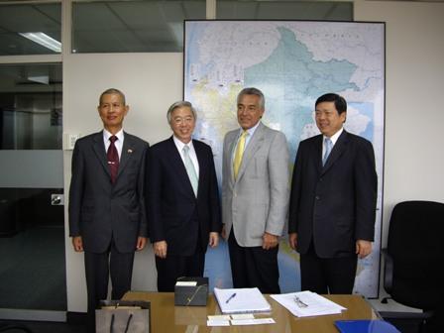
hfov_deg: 49.0
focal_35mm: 38
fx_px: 487
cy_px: 166
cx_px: 222
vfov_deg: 37.7
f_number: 2.8
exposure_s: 1/60
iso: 200
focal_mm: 7.9
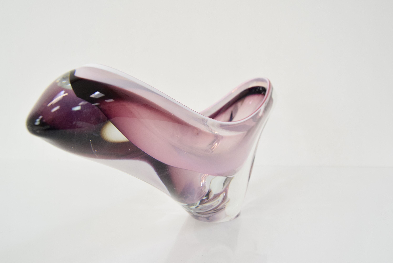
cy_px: 132
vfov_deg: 43.7
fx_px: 328
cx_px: 196
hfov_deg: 61.9
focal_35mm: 30
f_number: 7.1
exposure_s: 1/200
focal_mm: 20
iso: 1600
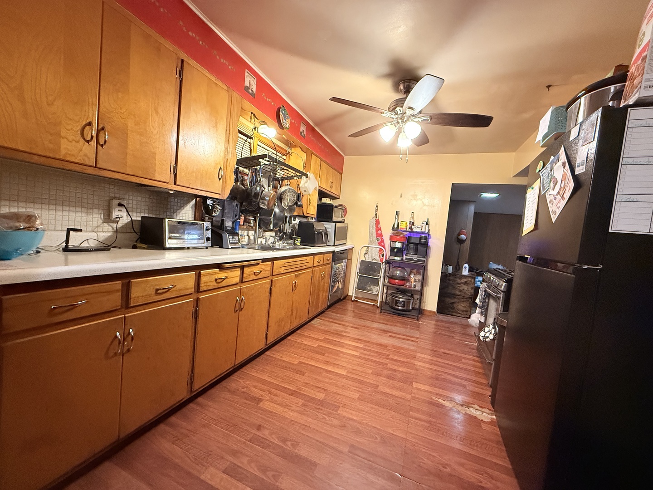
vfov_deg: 85.7
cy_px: 245
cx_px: 326
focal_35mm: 14
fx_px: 264
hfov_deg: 102.1
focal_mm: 2.22
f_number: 2.2
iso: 640
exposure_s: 1/60
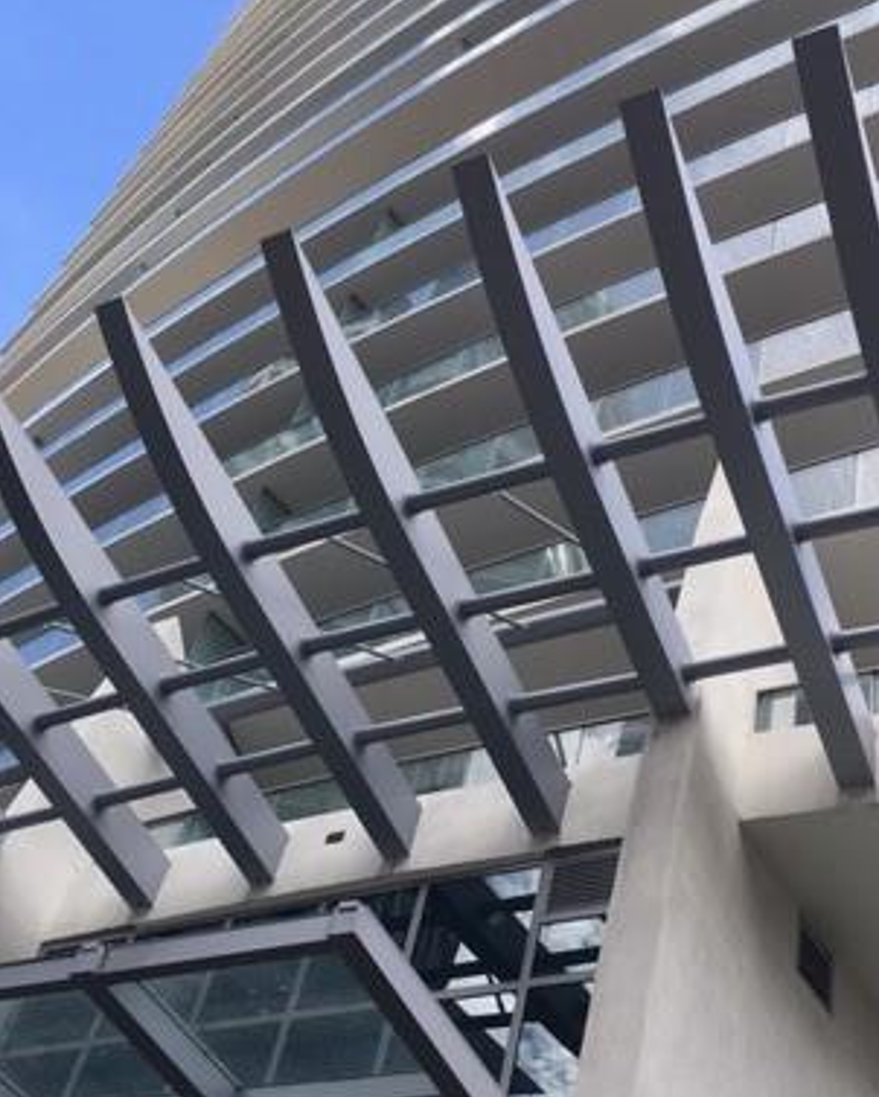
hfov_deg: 31.4
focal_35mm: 48
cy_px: 687
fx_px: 1560
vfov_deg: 38.5
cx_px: 370
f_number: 2.2
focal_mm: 4.15
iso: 25
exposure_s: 1/545
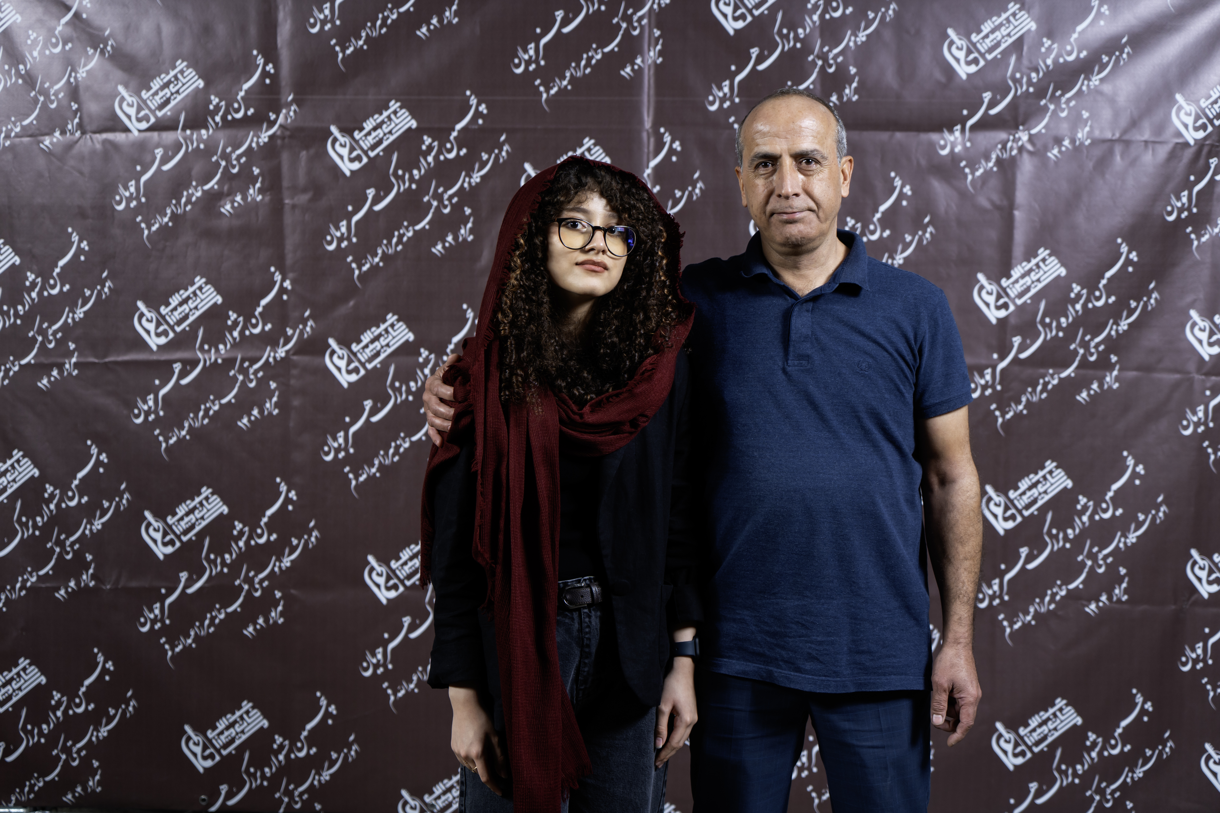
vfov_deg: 22.3
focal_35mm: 61
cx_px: 610
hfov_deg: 32.9
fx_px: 2067
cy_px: 406
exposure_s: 1/125
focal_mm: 61
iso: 320
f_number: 4
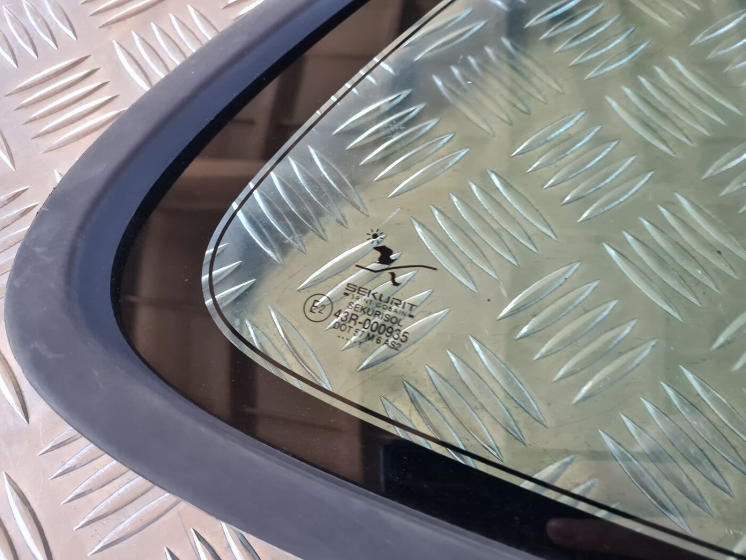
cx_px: 373
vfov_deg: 53.1
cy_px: 280
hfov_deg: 67.3
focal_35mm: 26
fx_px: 560
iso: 200
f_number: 1.8
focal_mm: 5.4
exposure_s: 1/50
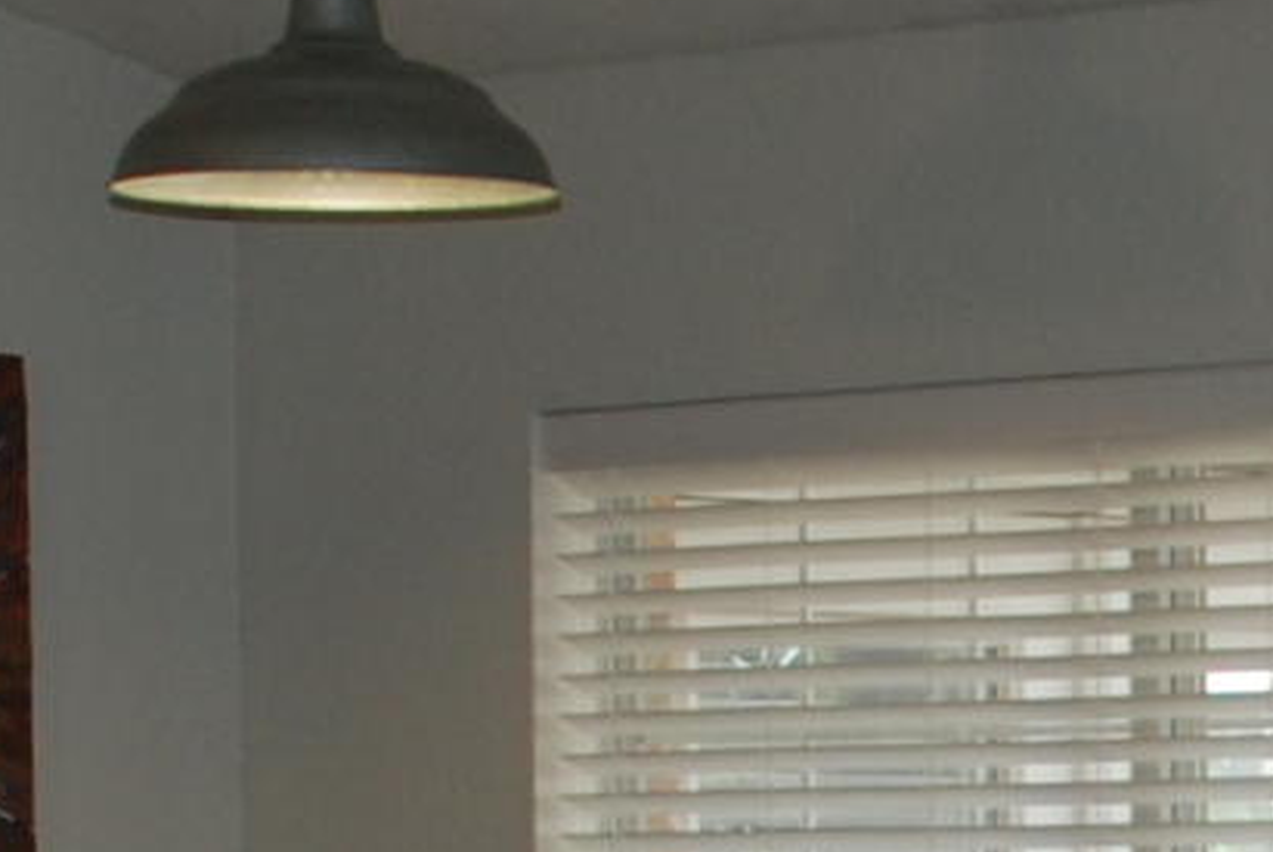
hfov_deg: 7.7
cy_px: 1574
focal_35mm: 263
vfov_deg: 5.2
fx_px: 9310
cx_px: 1827
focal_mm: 24
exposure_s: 1/60
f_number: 4
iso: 200
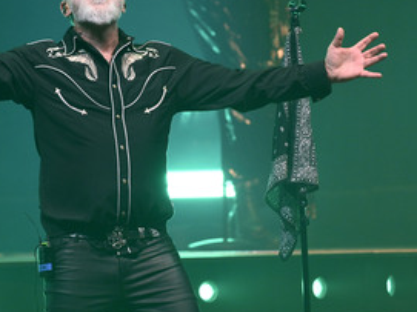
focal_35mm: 799
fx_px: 9621
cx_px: 102
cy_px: 134
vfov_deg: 1.9
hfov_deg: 2.5
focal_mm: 500
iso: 2500
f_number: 6.3
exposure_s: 1/320
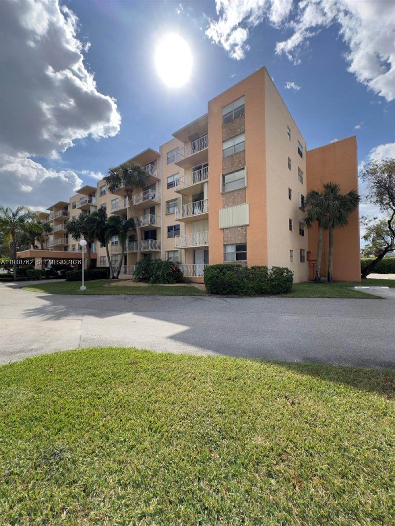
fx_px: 213
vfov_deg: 102.1
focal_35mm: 14
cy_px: 263
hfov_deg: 85.7
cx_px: 198
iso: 40
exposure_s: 1/1289
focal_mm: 2.22
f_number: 2.2
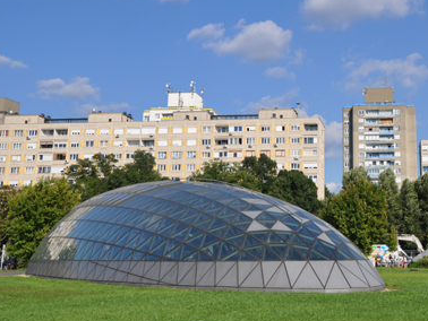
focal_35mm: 55
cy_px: 102
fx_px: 680
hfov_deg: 34.1
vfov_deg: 26.4
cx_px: 331
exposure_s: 1/400
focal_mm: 24
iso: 200
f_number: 10
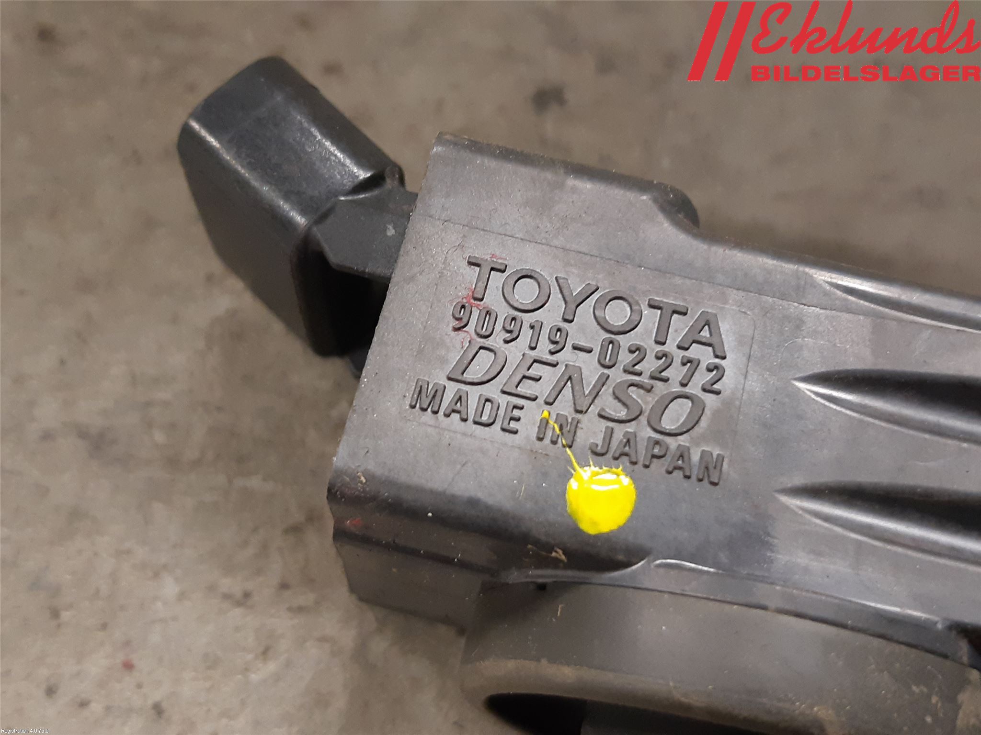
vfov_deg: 53.1
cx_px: 490
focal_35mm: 26
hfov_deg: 67.3
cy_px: 368
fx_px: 737
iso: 250
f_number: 1.7
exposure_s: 1/50
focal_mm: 3.93
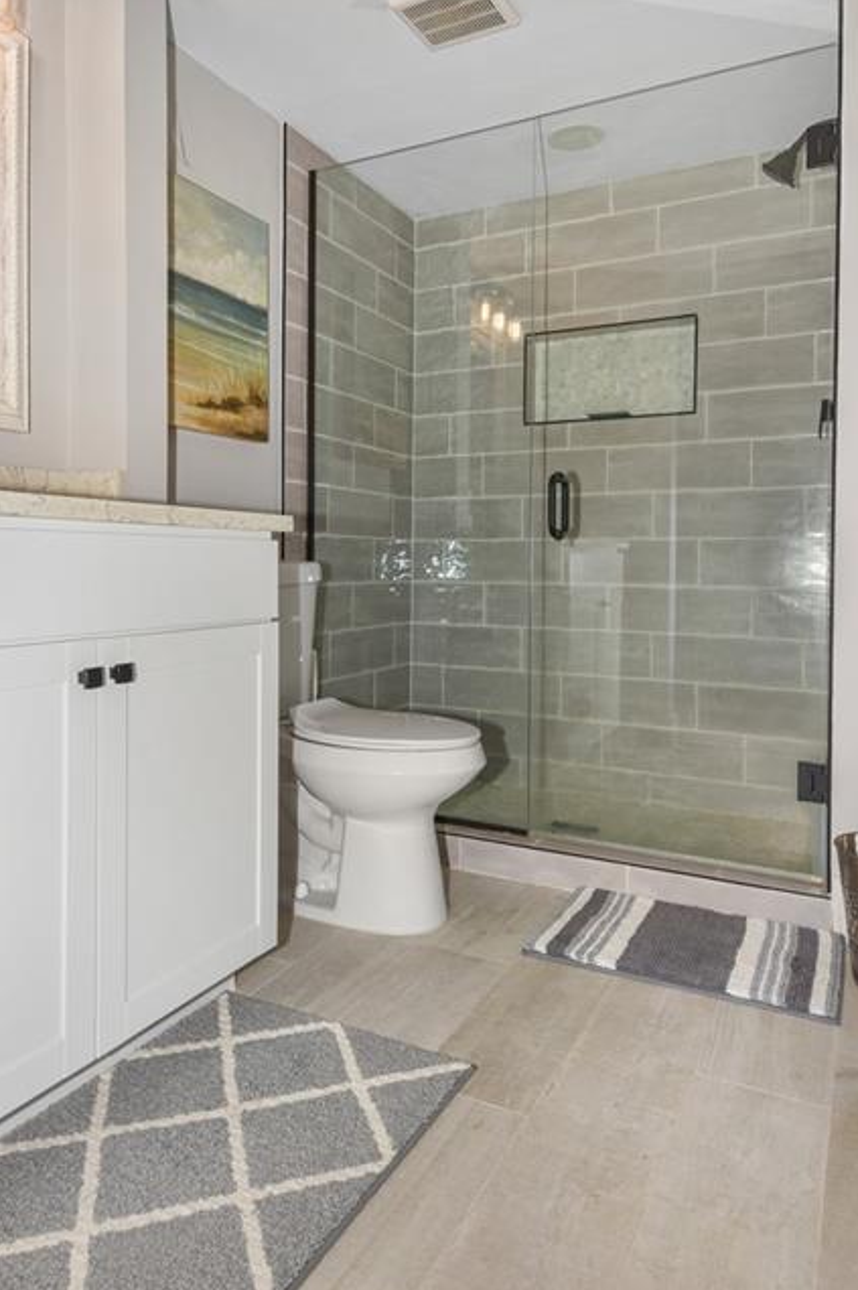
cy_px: 596
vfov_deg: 63.6
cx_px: 372
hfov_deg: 44.8
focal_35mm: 29
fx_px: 1038
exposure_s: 1/60
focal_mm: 16
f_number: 8
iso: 100
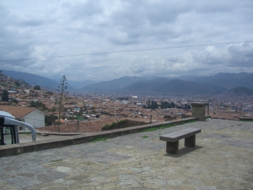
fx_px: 278
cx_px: 126
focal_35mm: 38
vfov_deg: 37.7
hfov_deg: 49.0
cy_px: 95
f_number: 5.6
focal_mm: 7.9
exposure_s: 1/500
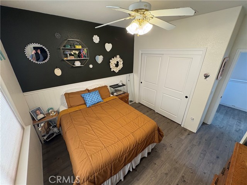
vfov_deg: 85.7
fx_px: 100
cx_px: 124
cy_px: 92
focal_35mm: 14
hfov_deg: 102.1
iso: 200
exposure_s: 1/60
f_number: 2.2
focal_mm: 2.22
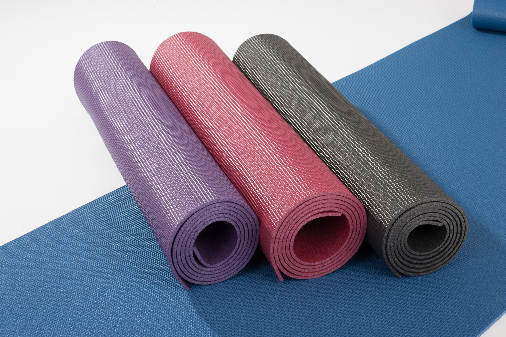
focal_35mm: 40
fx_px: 562
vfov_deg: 33.4
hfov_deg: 48.5
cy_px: 168
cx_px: 253
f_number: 20
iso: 200
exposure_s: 1/125
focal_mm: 40
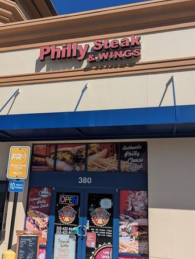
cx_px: 87
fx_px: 262
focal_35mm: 35
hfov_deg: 40.8
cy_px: 142
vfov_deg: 52.5
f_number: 1.85
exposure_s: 1/4049
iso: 47
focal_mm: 6.81
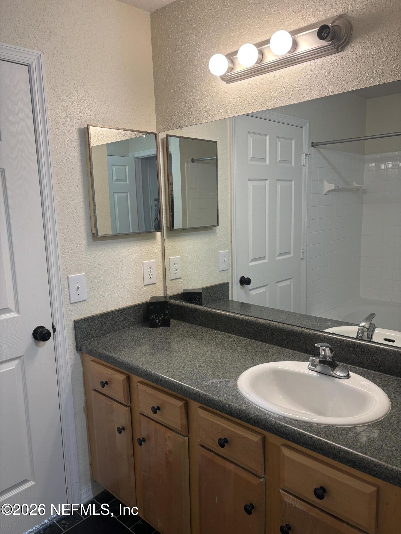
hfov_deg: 53.1
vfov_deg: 67.3
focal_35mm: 26
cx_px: 200
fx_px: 402
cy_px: 267
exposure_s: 1/60
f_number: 1.6
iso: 80
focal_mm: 5.96
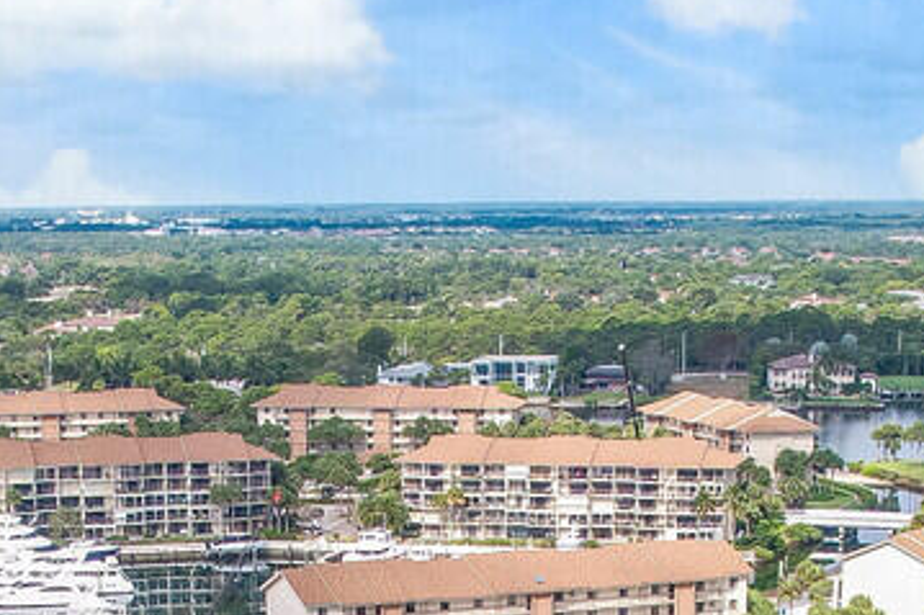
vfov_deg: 13.0
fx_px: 2514
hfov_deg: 20.8
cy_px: 986
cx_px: 426
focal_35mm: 98
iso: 100
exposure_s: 1/1000
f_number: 2.8
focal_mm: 8.38
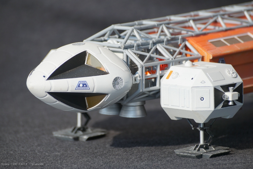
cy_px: 84
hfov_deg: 6.5
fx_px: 2213
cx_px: 126
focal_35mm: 315
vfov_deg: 4.4
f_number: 5.6
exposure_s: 1/500
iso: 100
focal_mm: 210
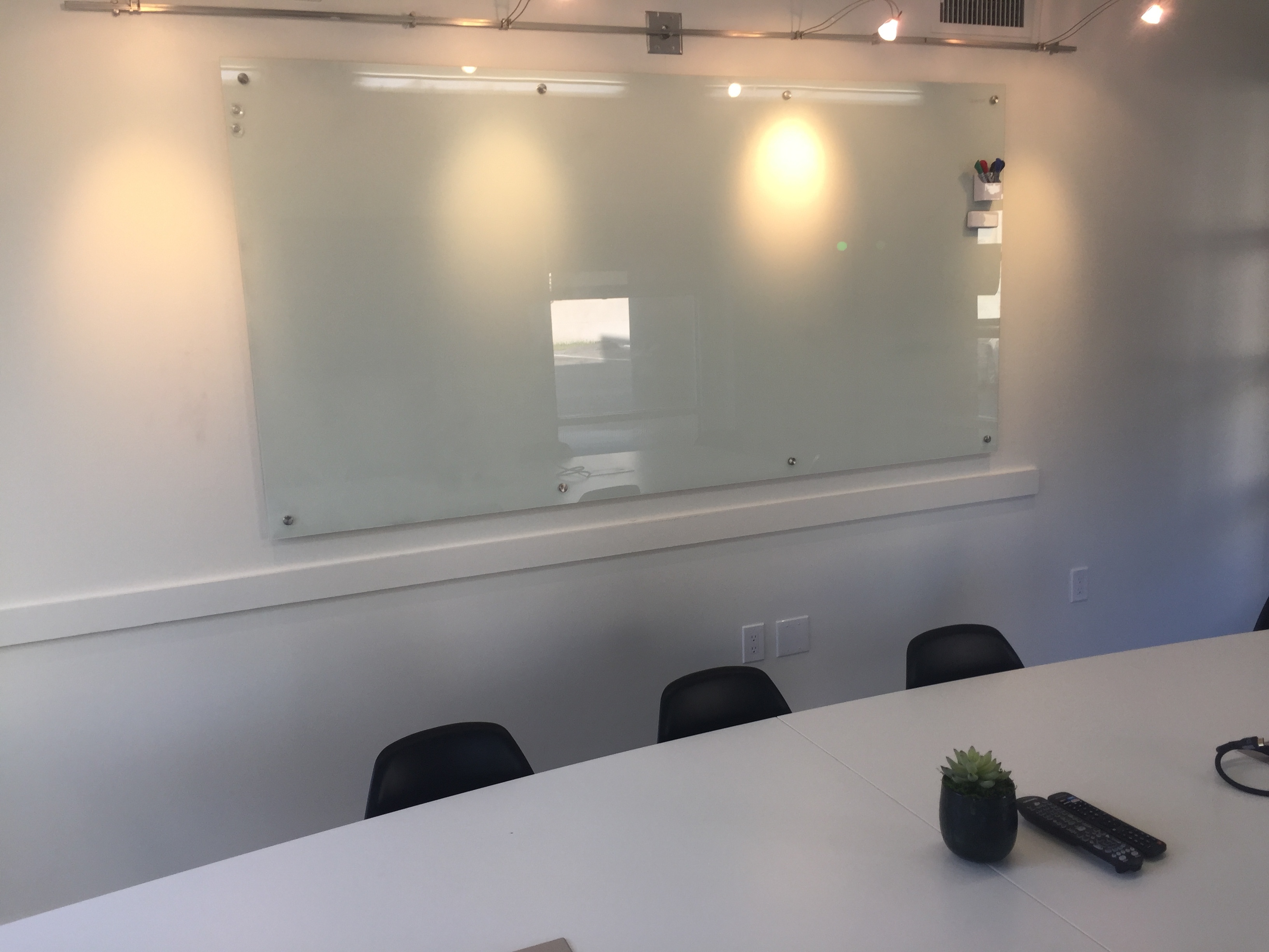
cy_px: 476
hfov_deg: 61.7
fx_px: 1063
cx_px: 634
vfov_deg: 48.2
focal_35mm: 29
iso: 50
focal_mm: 4.15
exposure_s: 1/120
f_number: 2.2
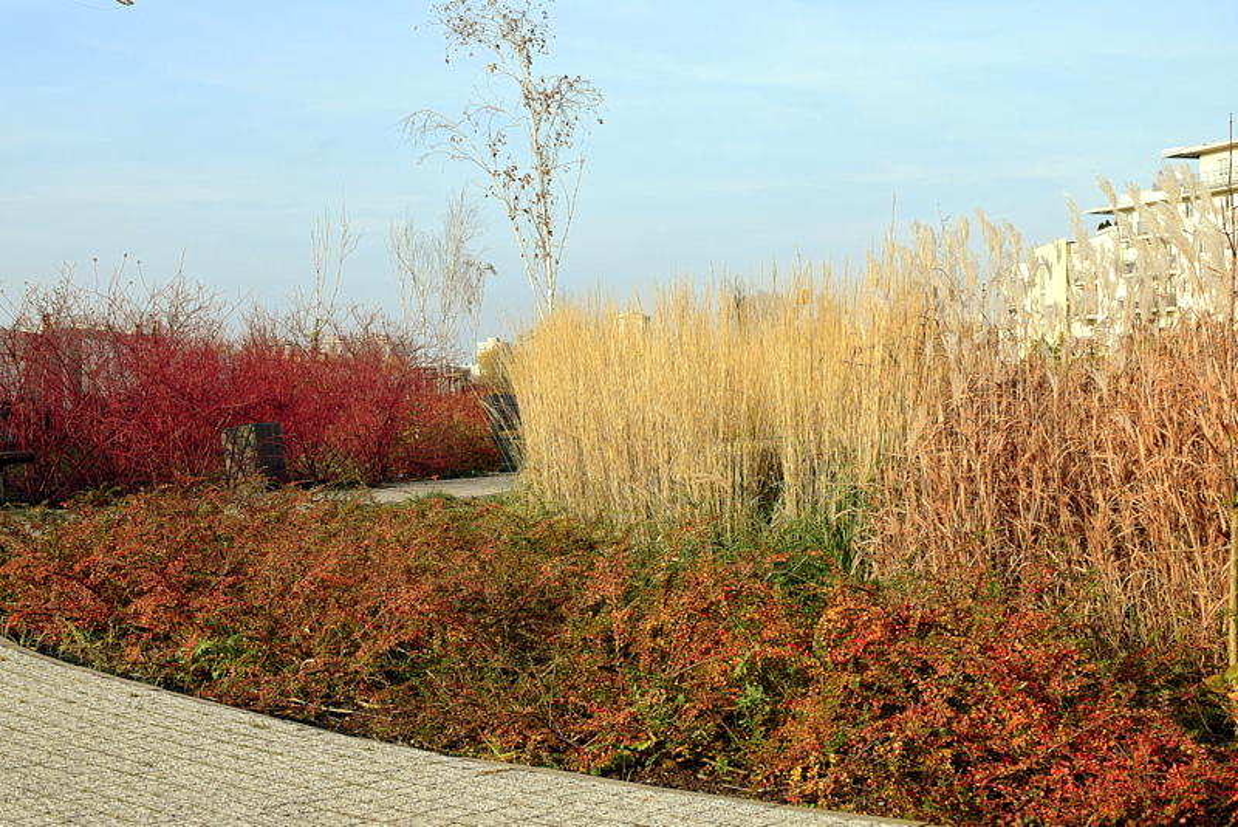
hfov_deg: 37.8
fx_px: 1806
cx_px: 619
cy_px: 414
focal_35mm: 52
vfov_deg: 25.8
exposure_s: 1/320
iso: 400
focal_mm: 35
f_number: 10
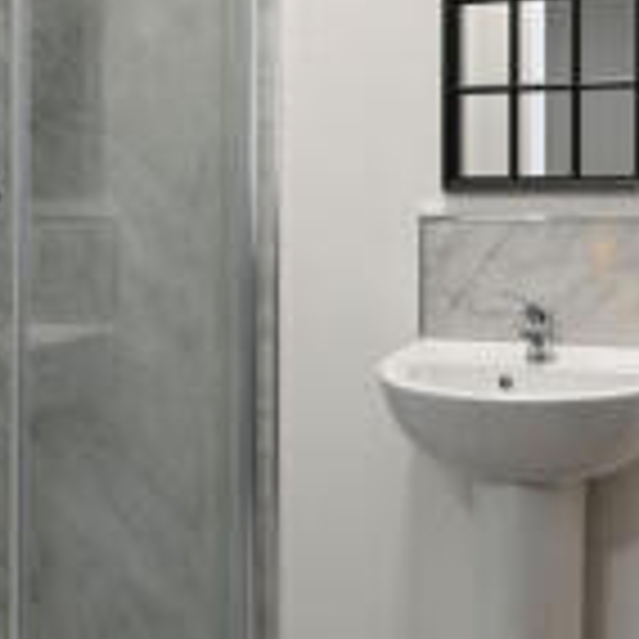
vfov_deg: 41.5
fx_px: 835
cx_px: 464
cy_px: 236
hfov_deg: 40.9
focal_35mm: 40
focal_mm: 14
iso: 200
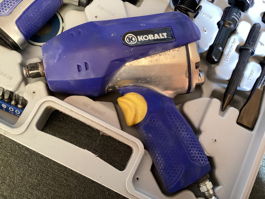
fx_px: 237
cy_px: 100
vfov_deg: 45.4
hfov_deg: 58.3
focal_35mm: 31
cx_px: 132
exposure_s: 1/33
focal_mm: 3.3
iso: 250
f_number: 2.4
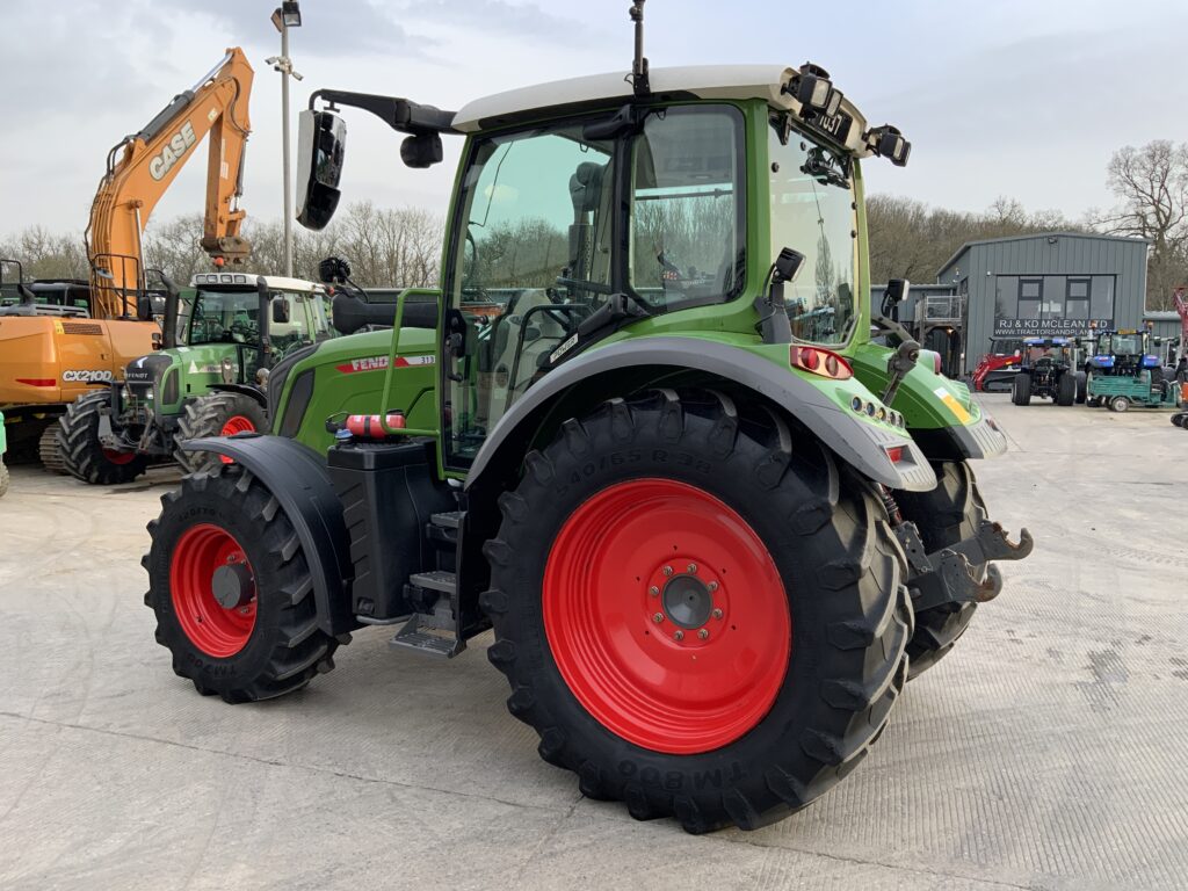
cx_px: 594
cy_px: 446
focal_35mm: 29
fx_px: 995
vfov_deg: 48.2
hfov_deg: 61.7
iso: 25
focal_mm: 3
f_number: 1.8
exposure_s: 1/122
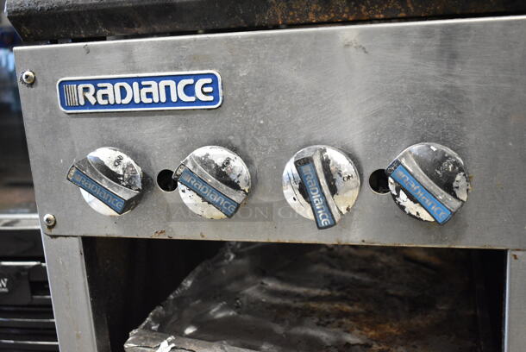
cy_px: 176
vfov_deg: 32.0
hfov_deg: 46.4
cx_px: 263
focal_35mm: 42
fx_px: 614
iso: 3200
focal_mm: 28
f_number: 4.2
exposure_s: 1/50
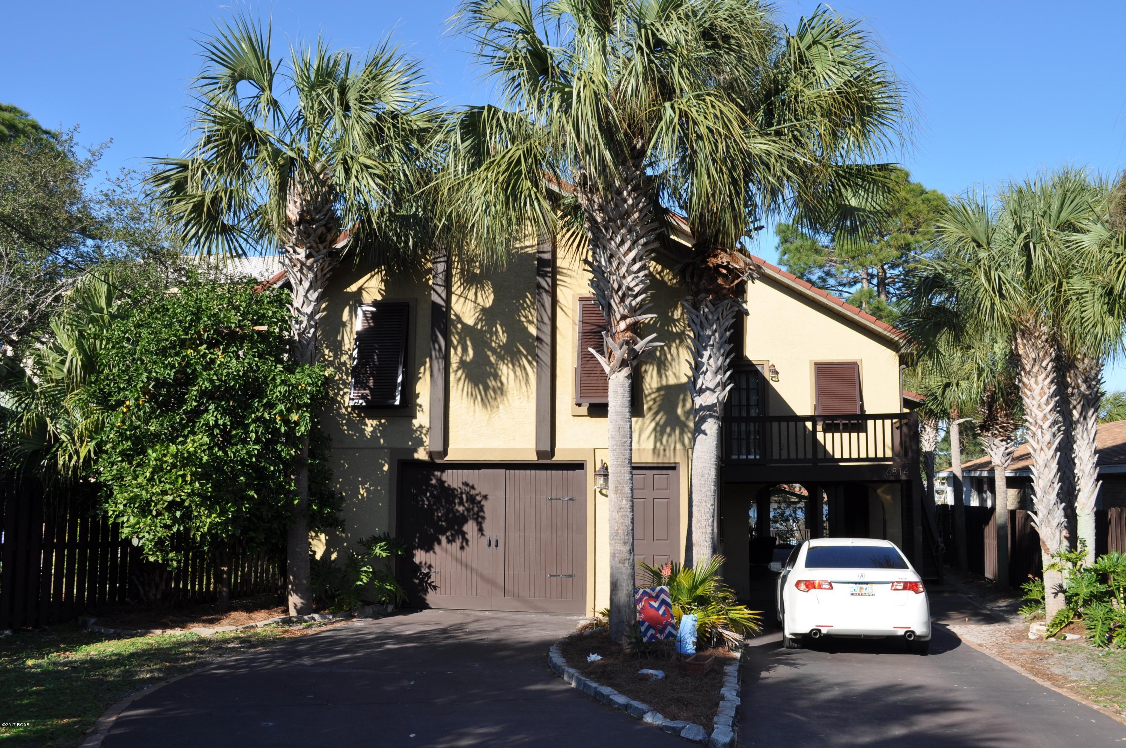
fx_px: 1031
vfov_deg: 39.9
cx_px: 563
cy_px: 374
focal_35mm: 33
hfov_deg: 57.3
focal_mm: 22
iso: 200
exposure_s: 1/250
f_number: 10
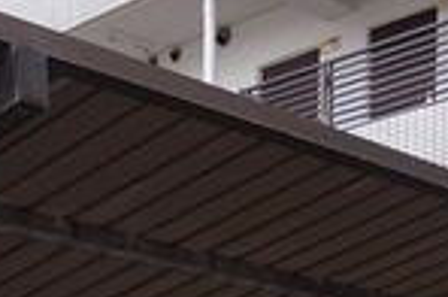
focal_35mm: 110
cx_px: 163
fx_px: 1366
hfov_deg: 18.6
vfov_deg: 10.3
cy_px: 773
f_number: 4
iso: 125
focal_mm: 10
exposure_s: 1/160
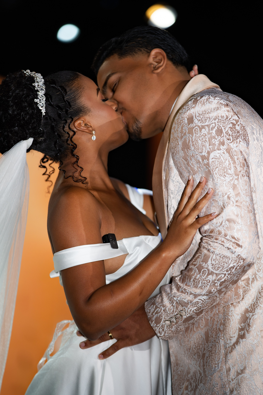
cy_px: 198
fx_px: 2191
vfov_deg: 10.3
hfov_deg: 6.9
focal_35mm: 200
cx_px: 132
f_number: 2.8
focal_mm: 200
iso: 400
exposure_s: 1/200
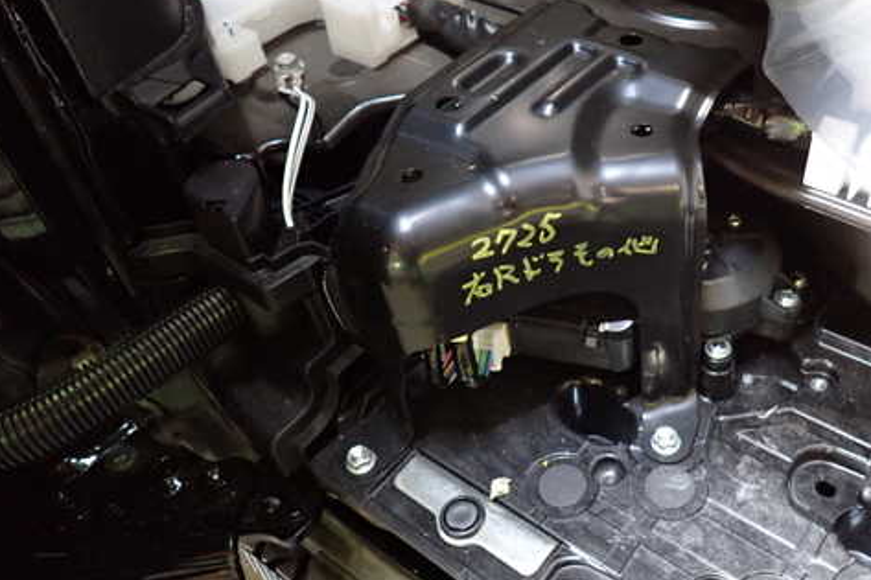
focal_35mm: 33
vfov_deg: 39.9
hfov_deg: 56.6
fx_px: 798
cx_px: 540
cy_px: 287
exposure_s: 1/25
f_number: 2
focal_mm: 4.5
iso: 800
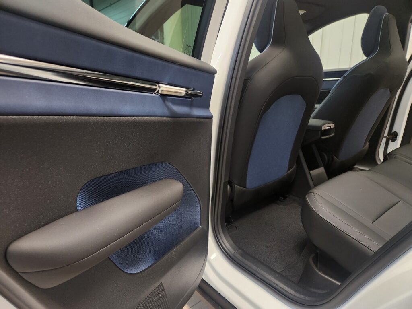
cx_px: 206
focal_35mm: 23
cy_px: 154
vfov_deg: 58.9
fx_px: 274
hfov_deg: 73.9
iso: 320
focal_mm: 5.4
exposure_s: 1/100
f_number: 1.8
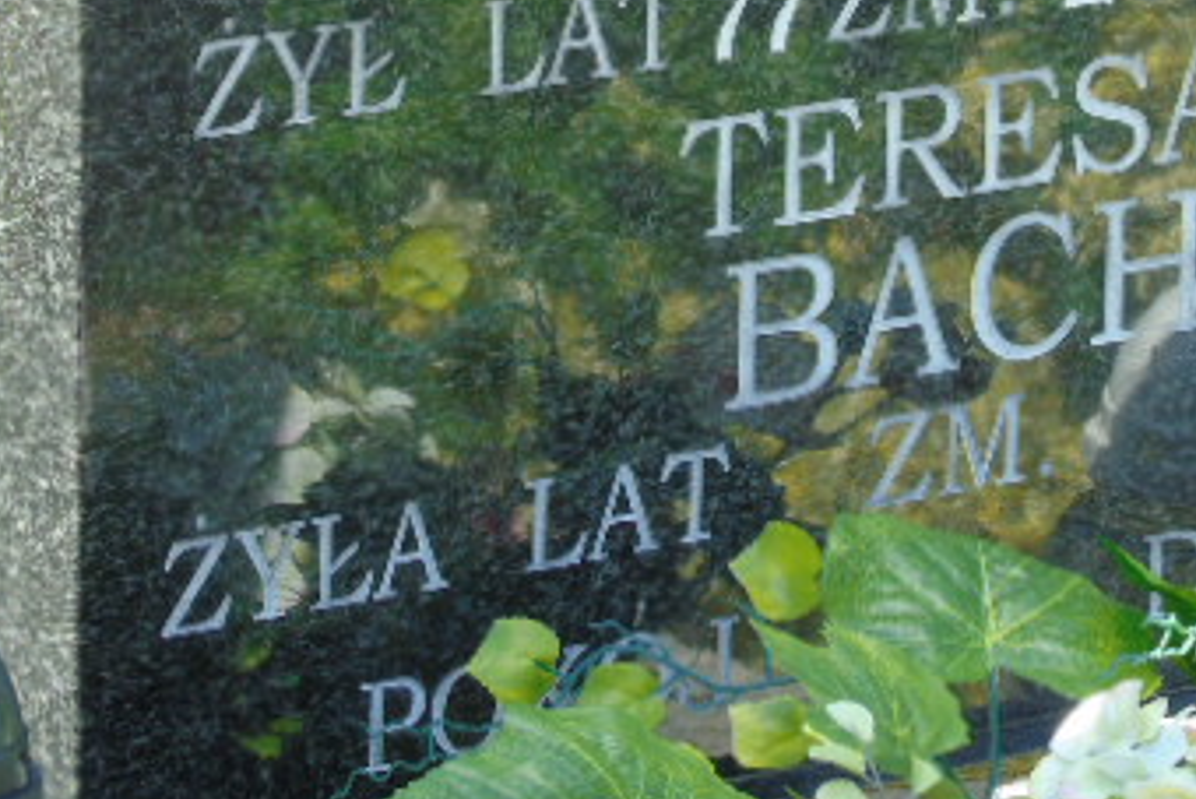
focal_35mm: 317
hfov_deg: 6.5
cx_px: 865
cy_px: 0
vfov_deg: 4.3
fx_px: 10535
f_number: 4.9
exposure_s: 1/125
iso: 100
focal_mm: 29
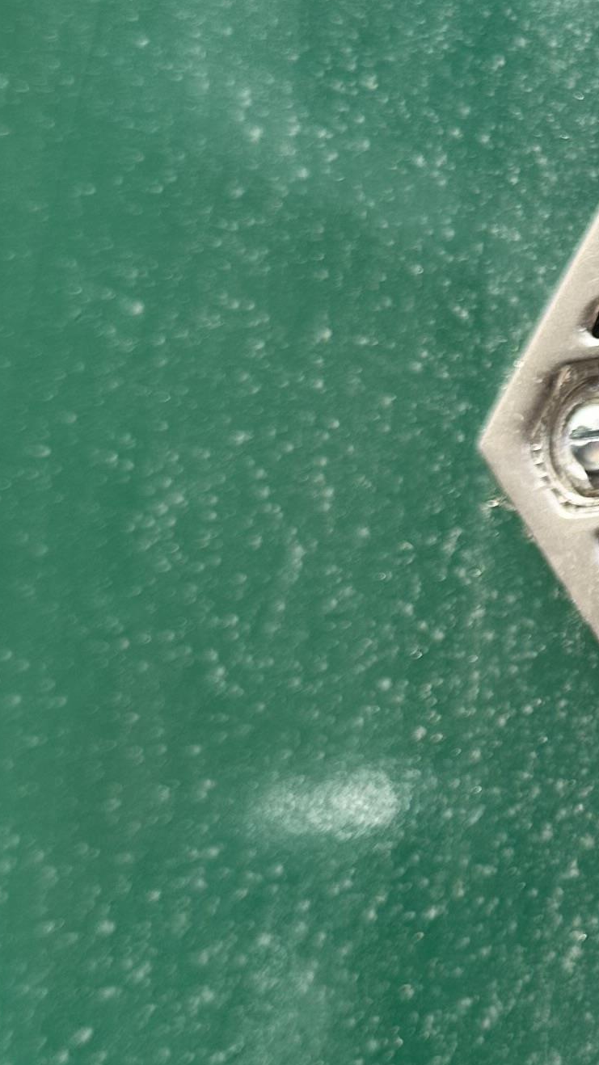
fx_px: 2260
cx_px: 1031
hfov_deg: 13.7
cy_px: 487
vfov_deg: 26.5
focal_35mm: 80
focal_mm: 6.86
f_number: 1.78
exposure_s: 1/1453
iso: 80
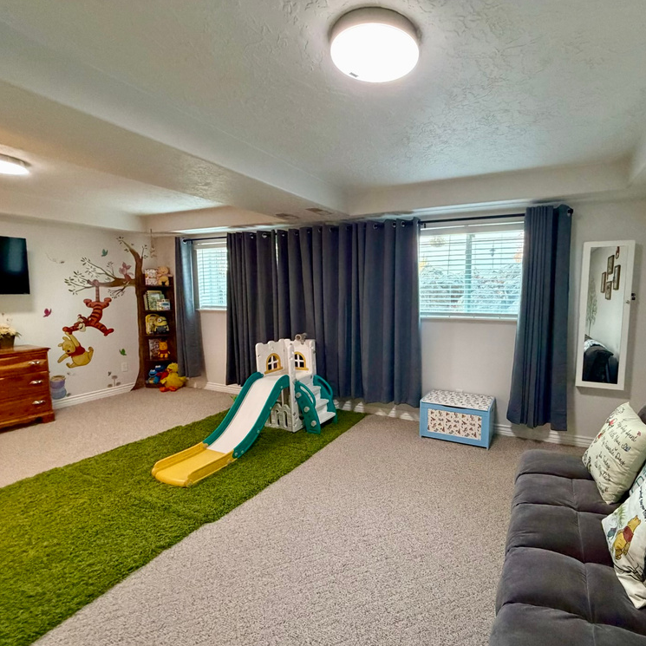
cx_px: 395
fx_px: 359
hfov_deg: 82.7
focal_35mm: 17
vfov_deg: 84.0
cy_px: 330
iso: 500
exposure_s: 1/60
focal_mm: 2.22
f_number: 2.2
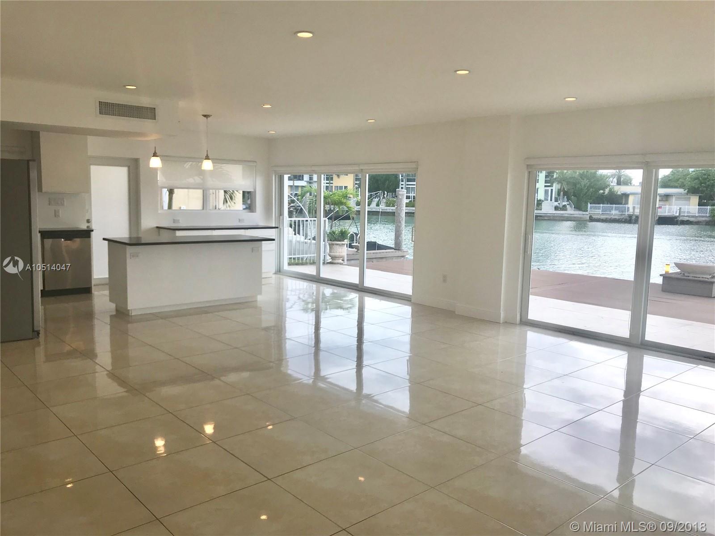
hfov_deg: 63.4
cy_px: 268
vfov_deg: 49.7
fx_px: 578
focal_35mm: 28
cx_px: 358
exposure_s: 1/147
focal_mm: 3.99
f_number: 1.8
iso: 20
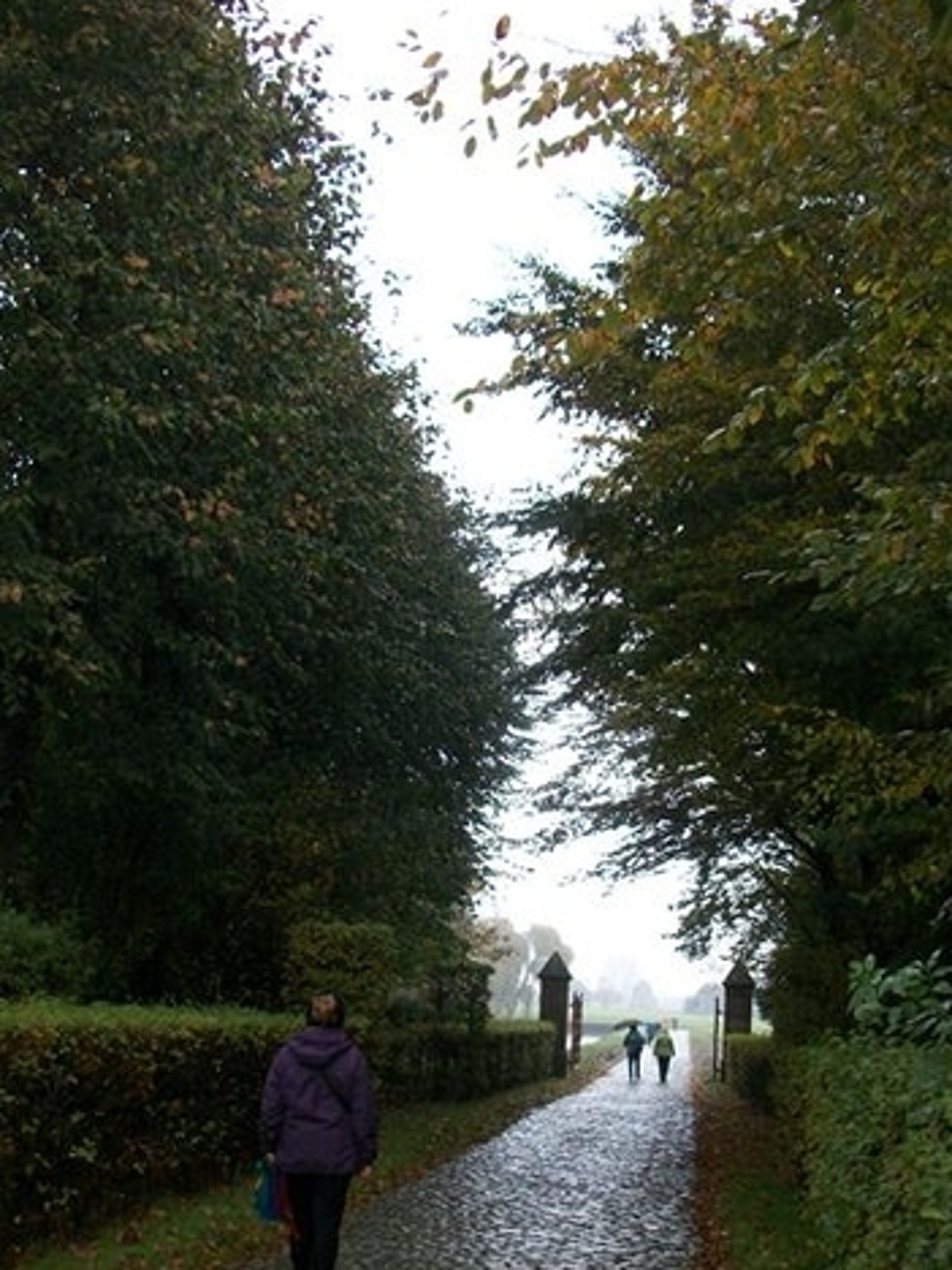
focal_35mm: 41
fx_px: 1503
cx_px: 467
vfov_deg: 45.6
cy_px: 746
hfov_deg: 35.1
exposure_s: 1/125
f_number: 2.9
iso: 80
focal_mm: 5.7
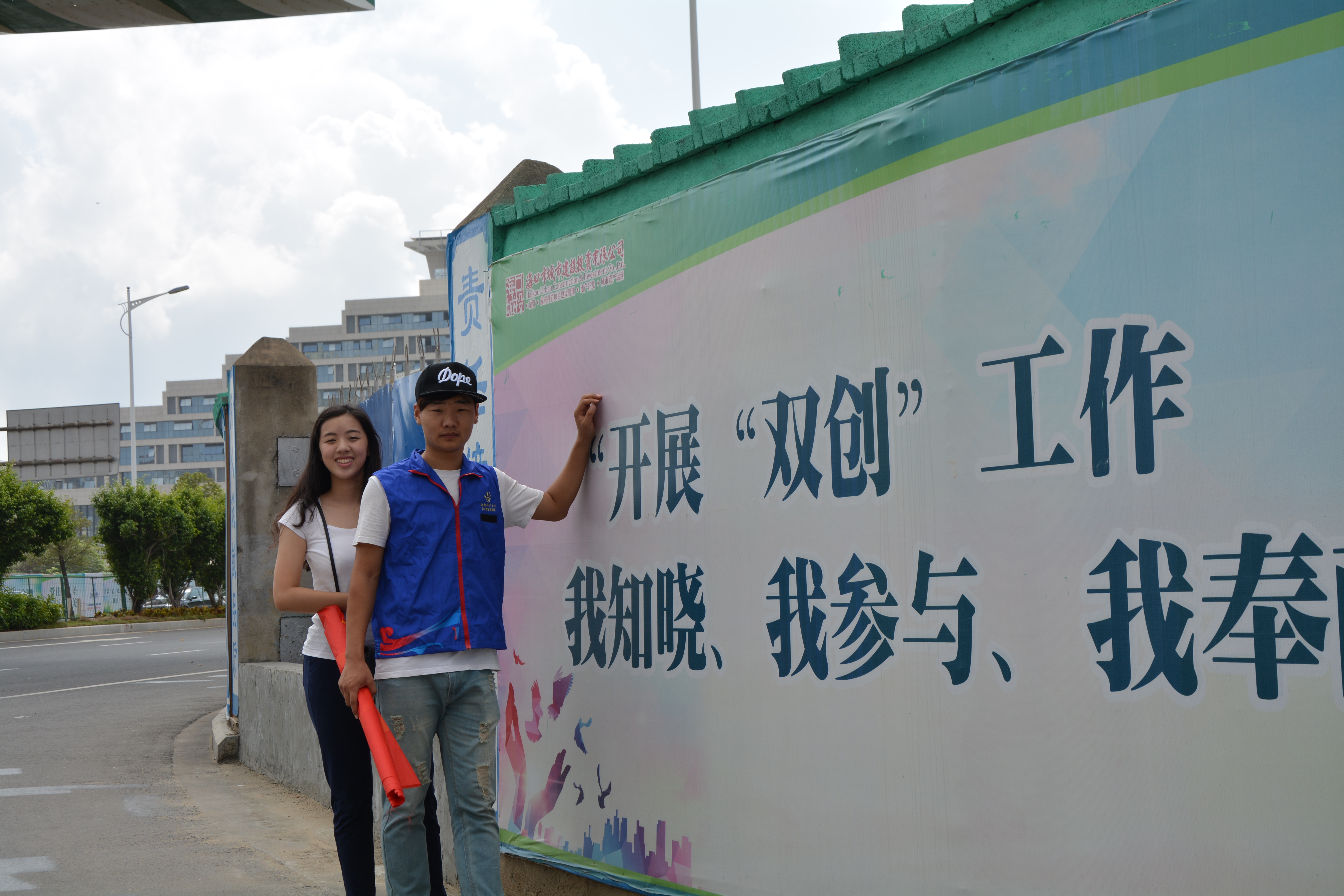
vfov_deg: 23.8
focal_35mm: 57
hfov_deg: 35.1
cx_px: 672
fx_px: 2128
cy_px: 448
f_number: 9
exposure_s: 1/320
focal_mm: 38
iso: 100
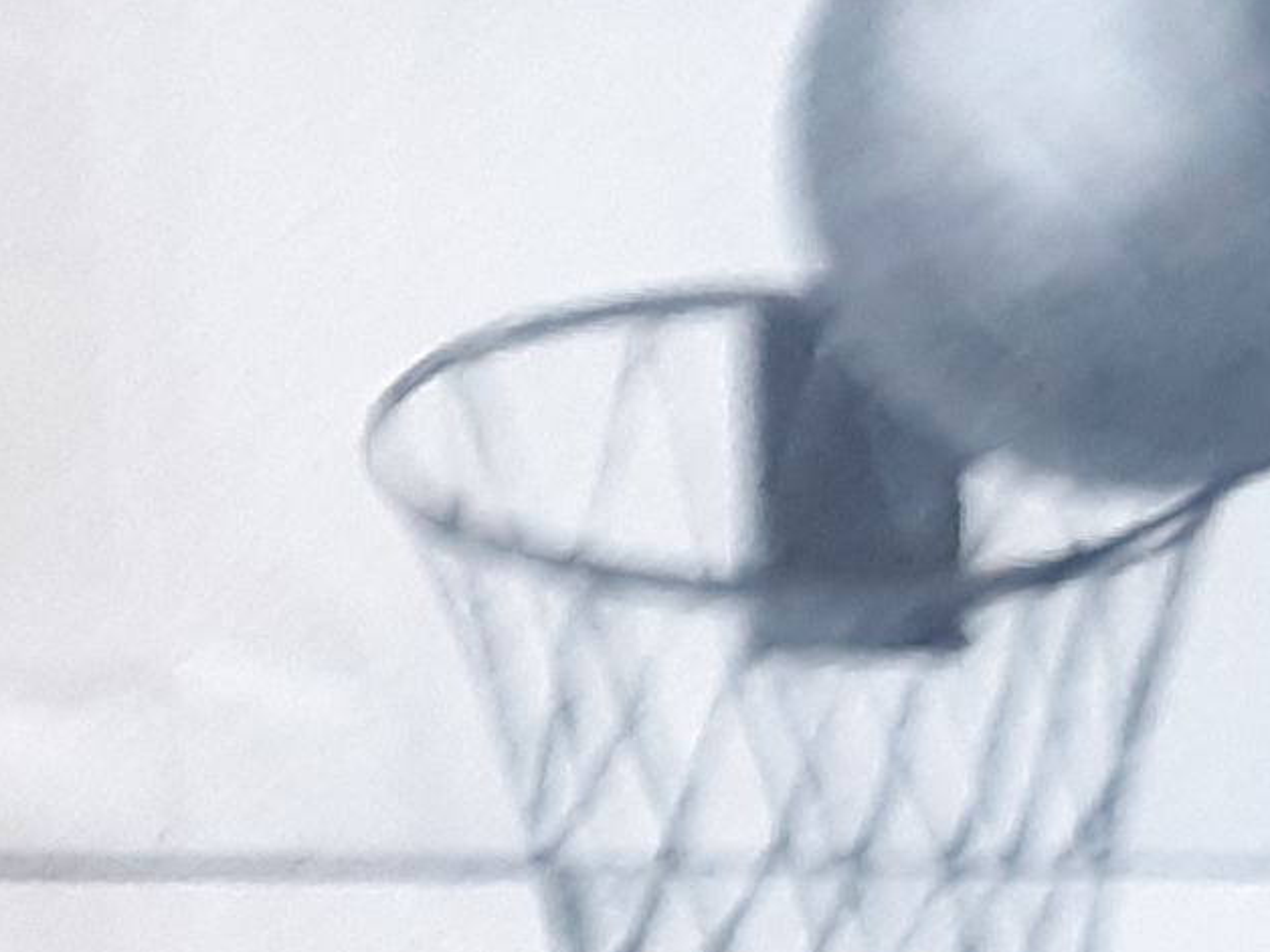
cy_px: 618
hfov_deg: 10.0
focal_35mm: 184
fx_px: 6751
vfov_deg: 8.1
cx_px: -1171
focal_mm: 3.7
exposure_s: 1/30
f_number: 1.7
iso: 200
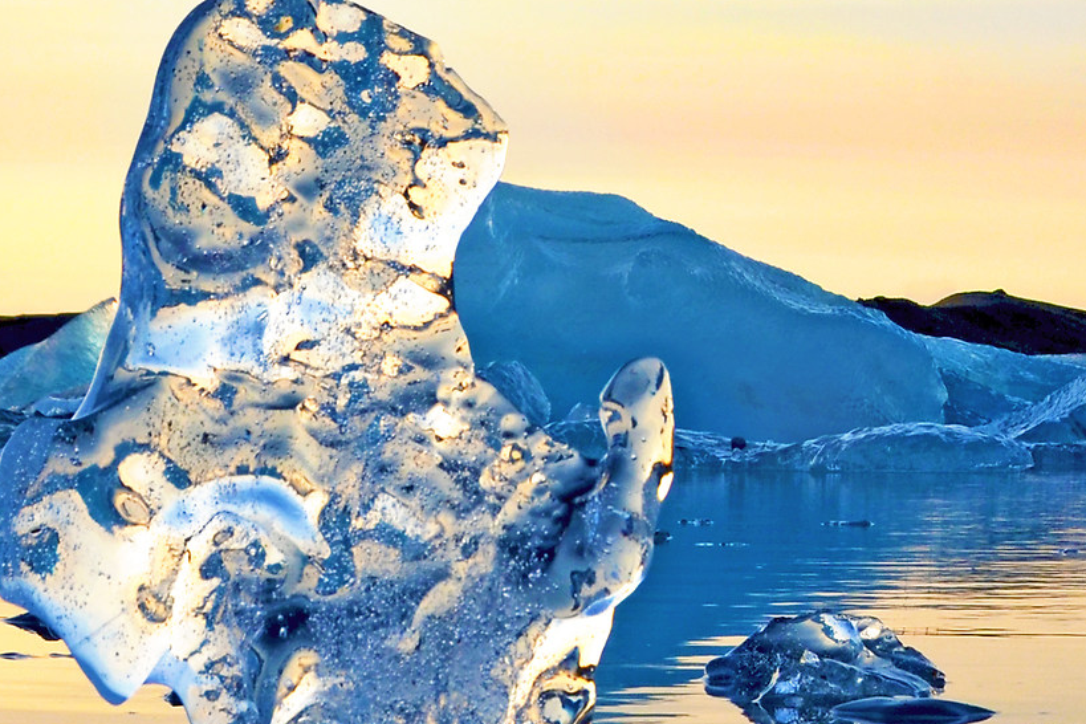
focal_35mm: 114
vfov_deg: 11.8
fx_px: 3439
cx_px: 1180
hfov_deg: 17.4
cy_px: 790
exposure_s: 1/80
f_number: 11
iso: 100
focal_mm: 26
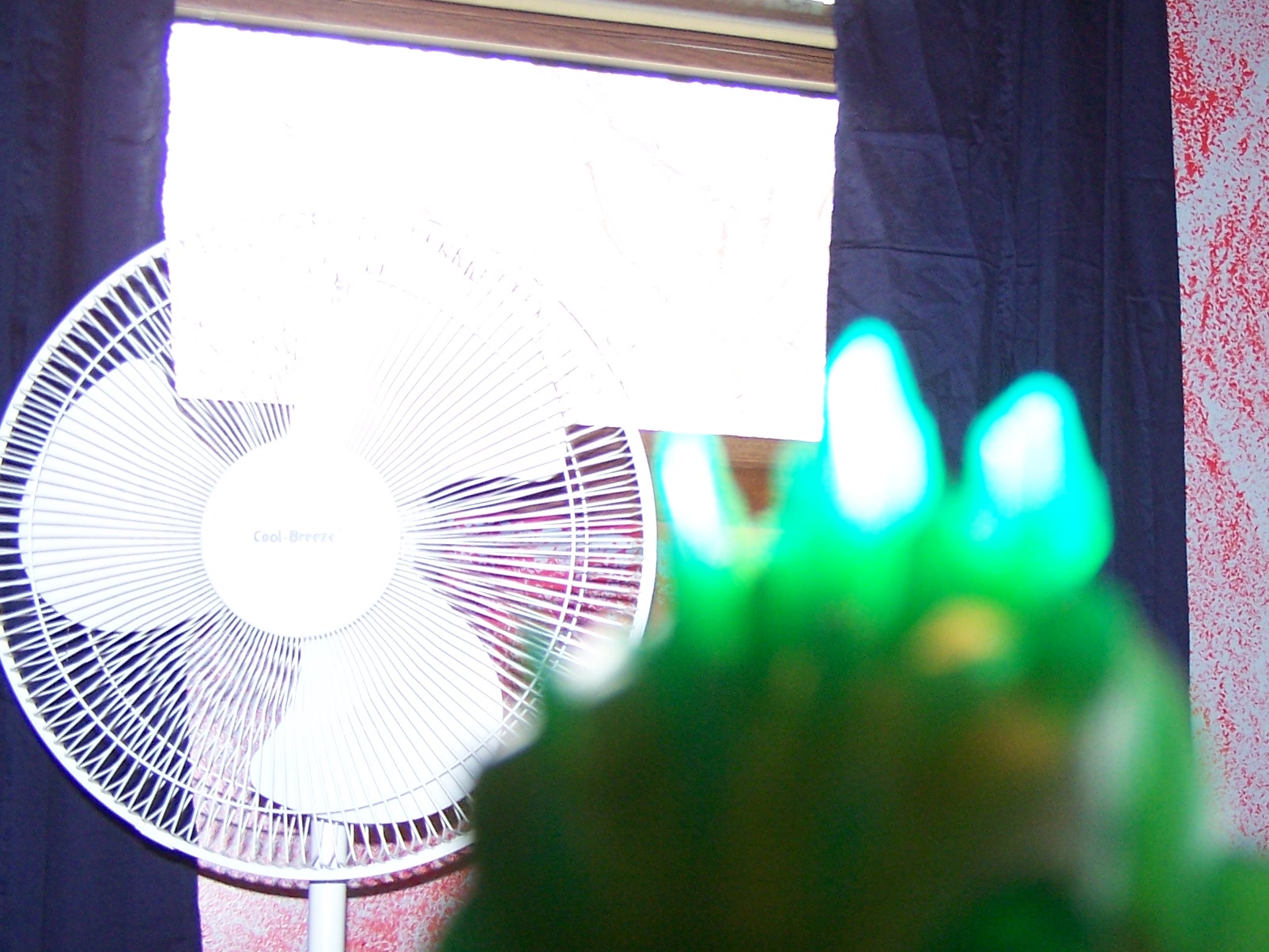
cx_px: 969
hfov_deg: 31.1
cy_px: 538
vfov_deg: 24.0
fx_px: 2236
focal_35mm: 61
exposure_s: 1/60
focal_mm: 6.3
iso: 140
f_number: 2.8
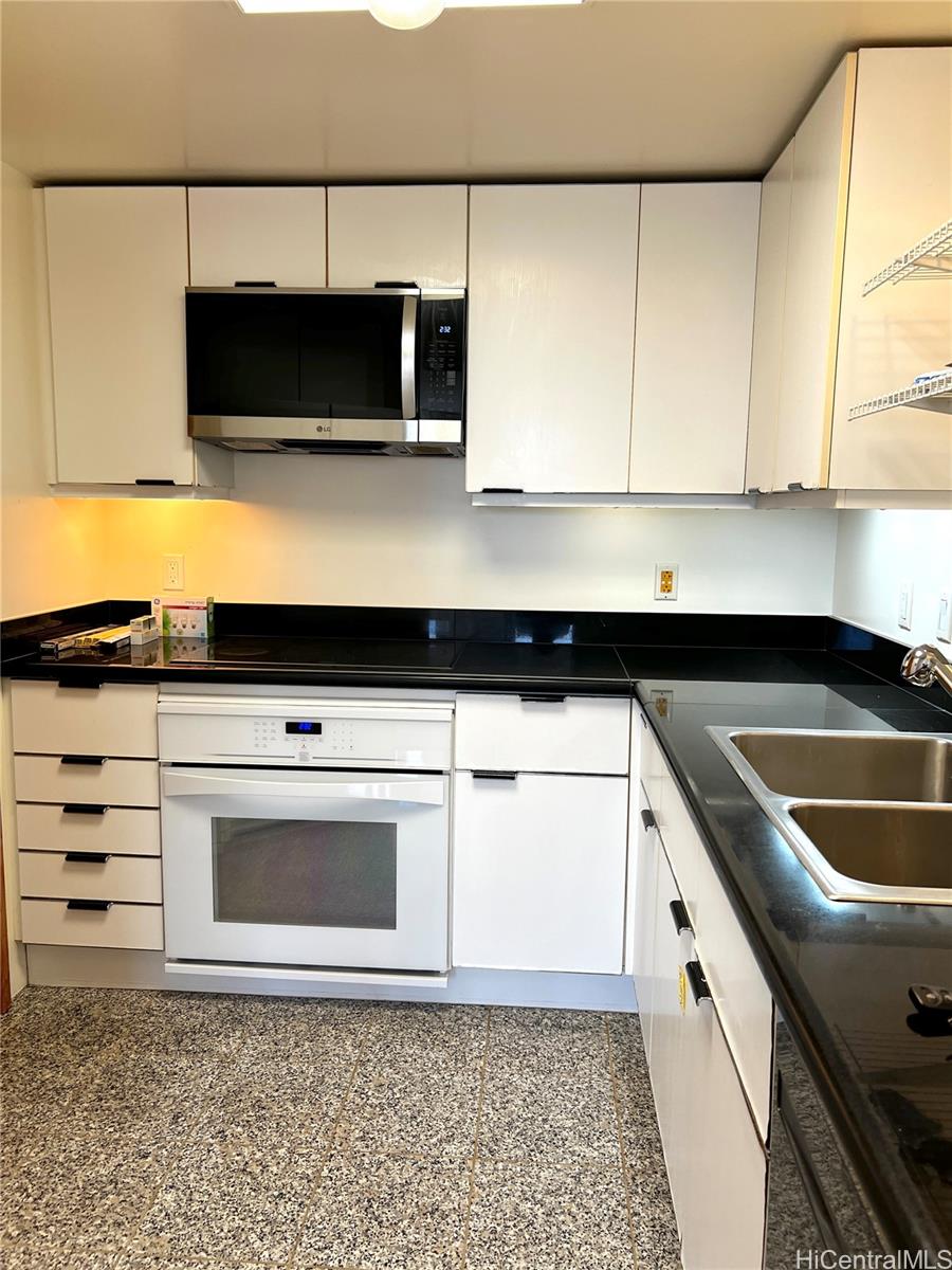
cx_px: 476
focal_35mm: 26
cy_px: 635
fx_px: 953
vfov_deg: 67.3
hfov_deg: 53.1
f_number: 1.5
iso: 80
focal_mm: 5.7
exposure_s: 1/60
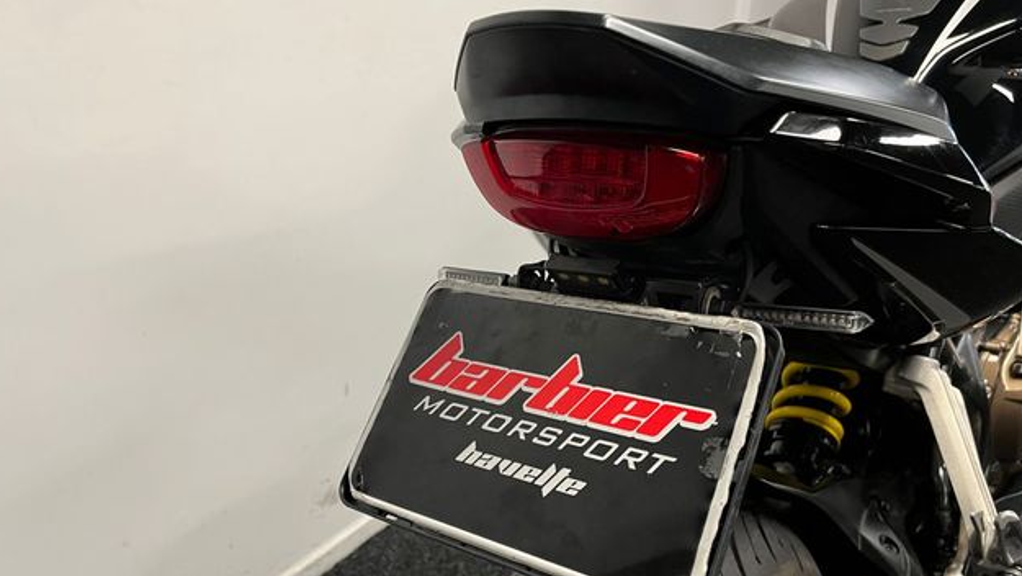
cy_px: 340
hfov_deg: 66.0
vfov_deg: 40.1
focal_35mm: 29
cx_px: 502
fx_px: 786
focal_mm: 5.1
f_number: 1.6
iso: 125
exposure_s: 1/50
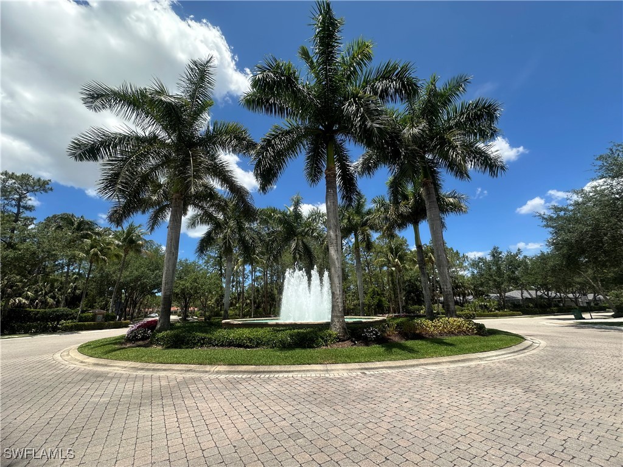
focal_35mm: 14
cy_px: 234
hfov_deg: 102.1
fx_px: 252
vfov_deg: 85.7
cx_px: 312
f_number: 2.2
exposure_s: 1/1233
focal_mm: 2.22
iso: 40
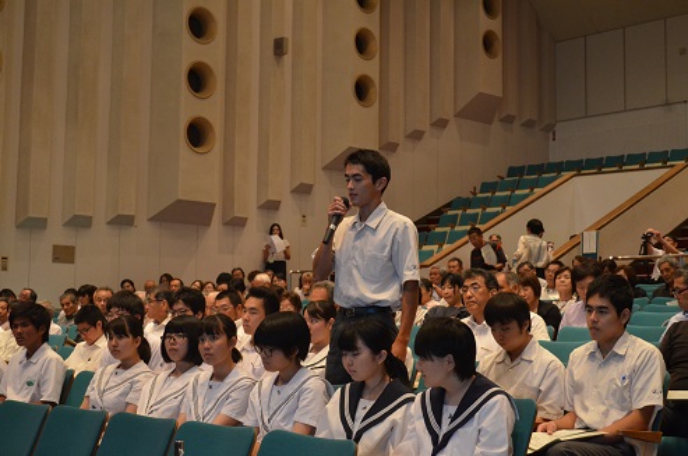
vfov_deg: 23.7
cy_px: 228
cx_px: 344
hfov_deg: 35.1
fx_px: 1088
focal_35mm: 57
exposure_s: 1/30
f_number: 5
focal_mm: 38
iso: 2200
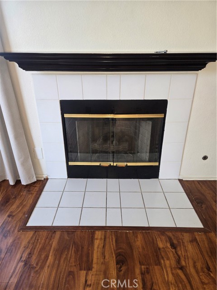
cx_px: 108
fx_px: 192
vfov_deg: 73.9
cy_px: 145
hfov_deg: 58.9
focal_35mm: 23
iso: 125
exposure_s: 1/60
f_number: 1.8
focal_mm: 5.4
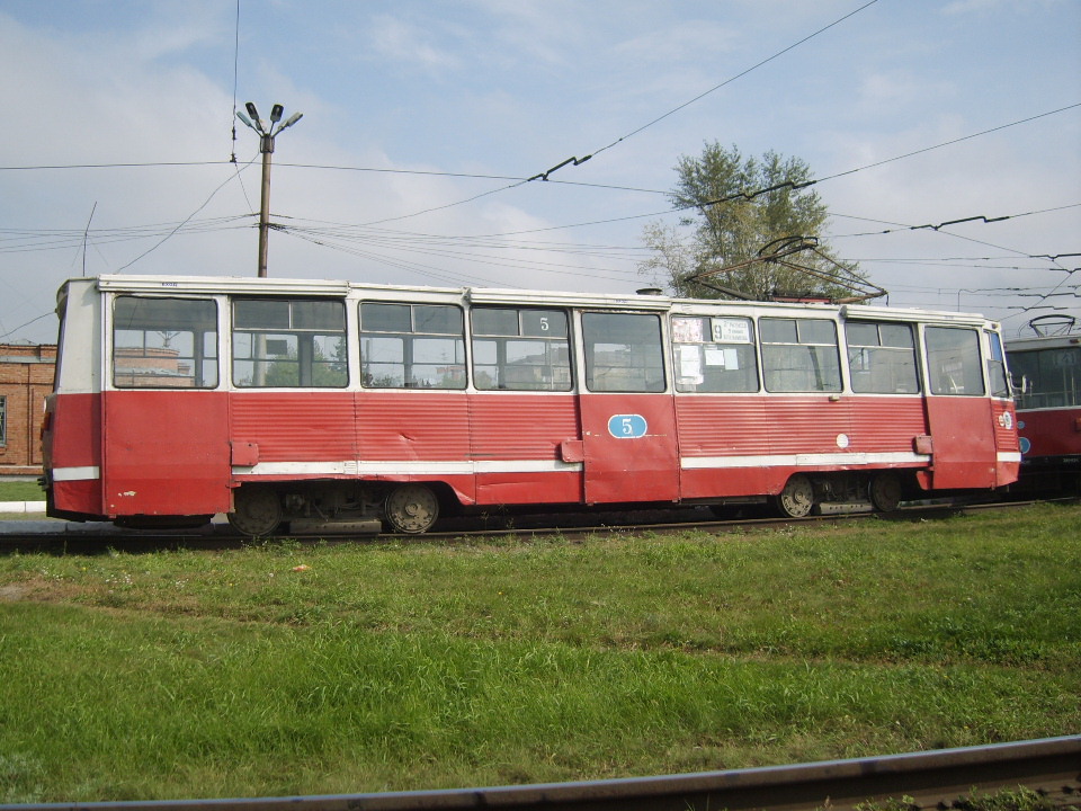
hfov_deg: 52.6
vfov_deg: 40.7
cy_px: 406
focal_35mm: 35
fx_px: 1093
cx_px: 540
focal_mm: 7.4
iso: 50
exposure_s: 1/250
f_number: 7.1
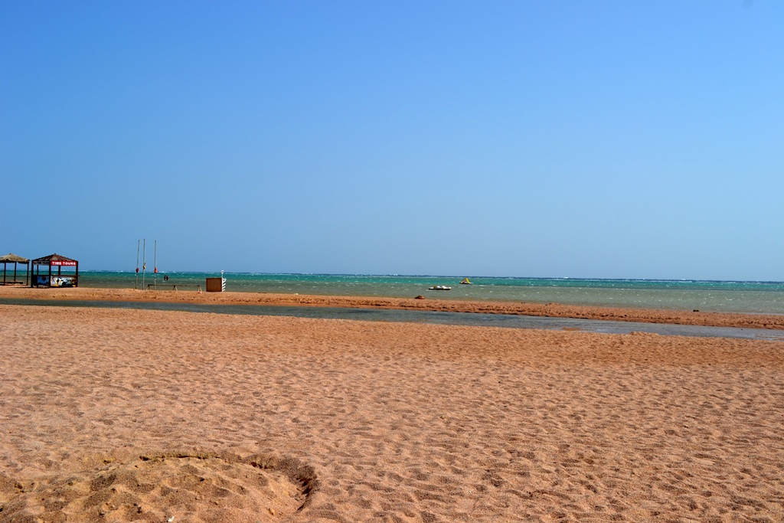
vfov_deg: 34.2
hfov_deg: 49.5
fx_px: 849
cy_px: 262
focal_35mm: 39
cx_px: 392
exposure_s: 1/320
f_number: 9
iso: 100
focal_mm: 26
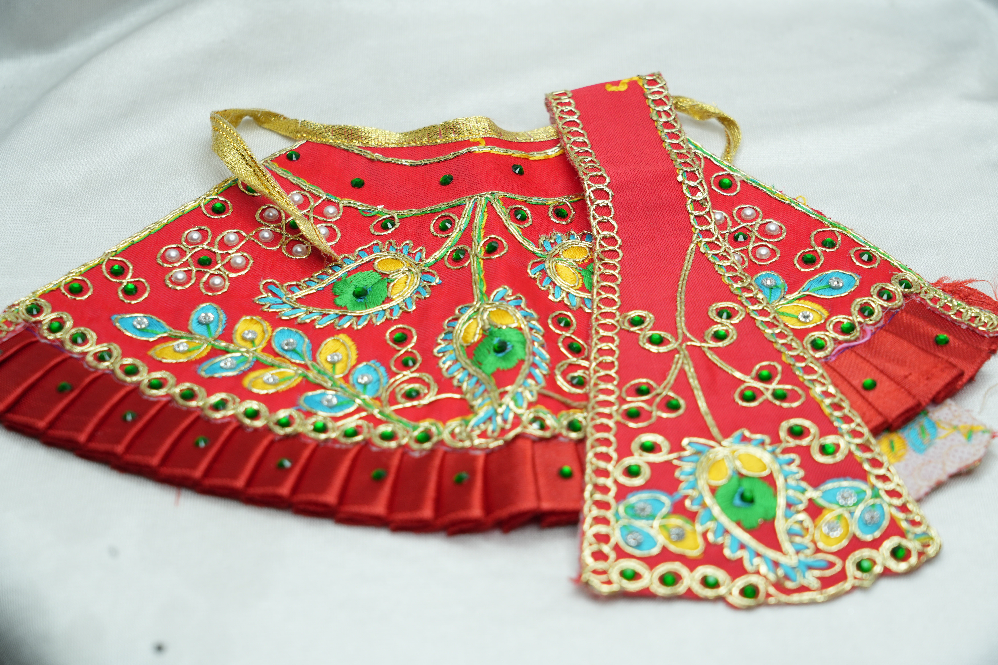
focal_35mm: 77
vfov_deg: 17.7
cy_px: 332
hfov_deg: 26.3
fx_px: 2134
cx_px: 499
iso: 320
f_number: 7.1
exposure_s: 1/80
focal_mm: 77
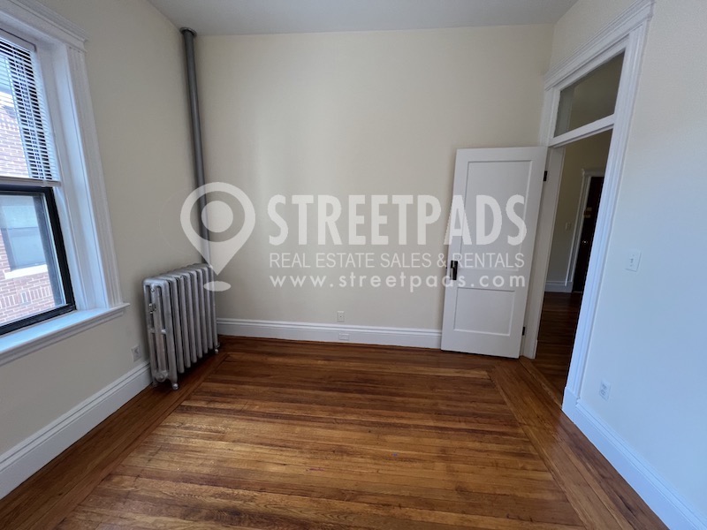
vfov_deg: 89.9
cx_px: 354
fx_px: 266
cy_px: 265
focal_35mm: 13
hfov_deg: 106.2
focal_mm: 1.57
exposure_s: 1/60
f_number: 1.8
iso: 125
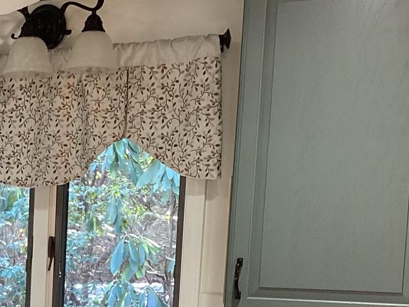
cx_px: -27
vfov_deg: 16.3
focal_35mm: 87
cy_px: 364
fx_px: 1028
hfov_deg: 21.5
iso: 200
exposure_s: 1/60
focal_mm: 3.3
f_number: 2.4
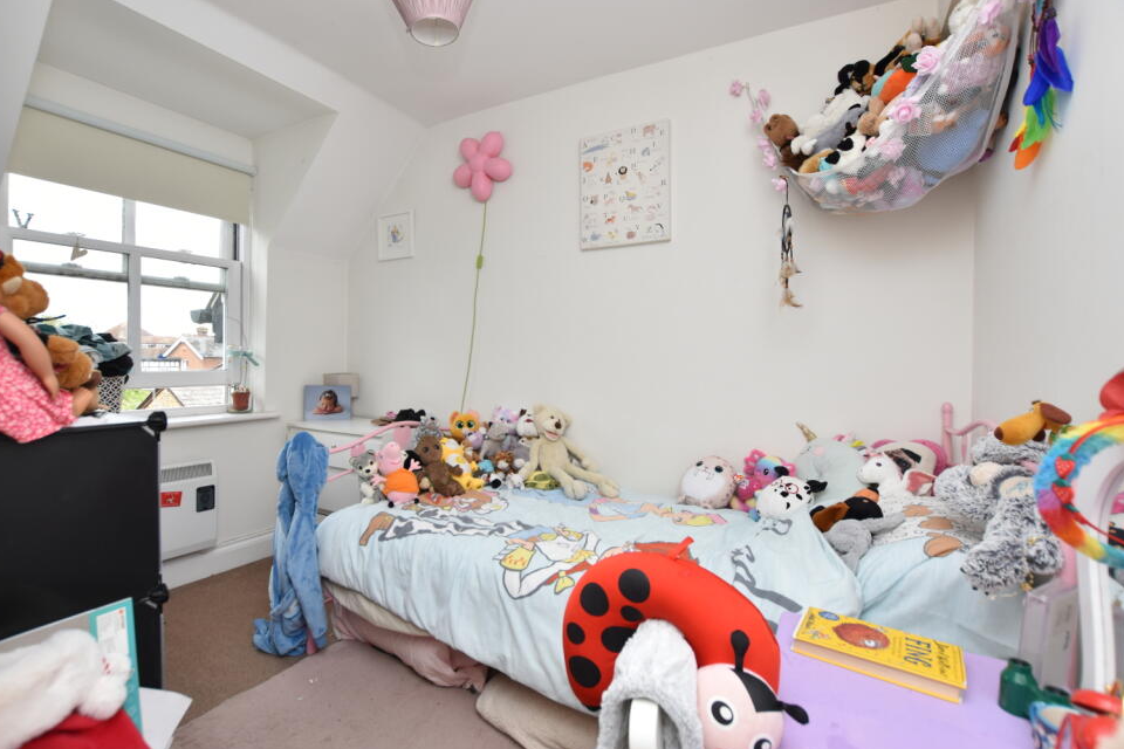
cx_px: 528
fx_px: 500
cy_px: 360
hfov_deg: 96.6
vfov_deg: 73.7
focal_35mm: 16
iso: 400
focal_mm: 10
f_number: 5
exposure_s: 1/250
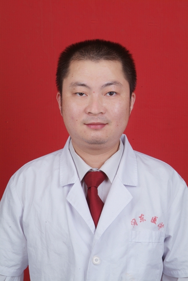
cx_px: 94
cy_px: 140
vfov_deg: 17.5
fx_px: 914
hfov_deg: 11.7
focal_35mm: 117
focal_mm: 78
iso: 100
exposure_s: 1/90
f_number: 16
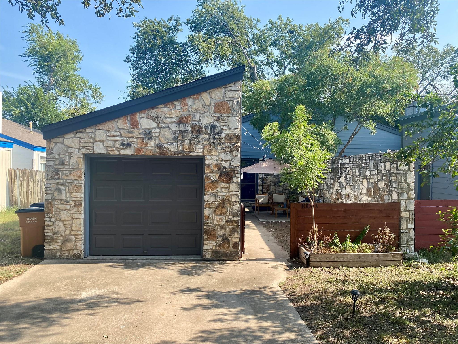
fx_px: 344
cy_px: 172
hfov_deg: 67.3
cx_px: 229
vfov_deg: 53.1
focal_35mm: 26
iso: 32
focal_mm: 4.25
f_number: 1.8
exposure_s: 1/973
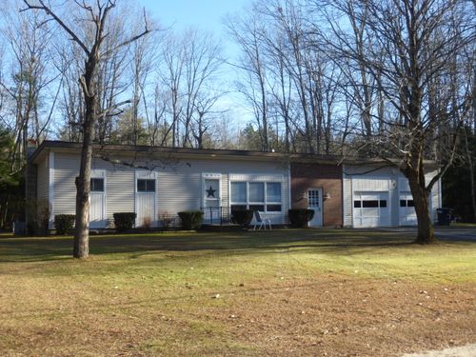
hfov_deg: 47.9
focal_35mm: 39
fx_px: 536
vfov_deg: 36.8
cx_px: 238
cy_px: 178
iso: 100
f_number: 3.9
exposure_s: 1/250
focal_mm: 6.9
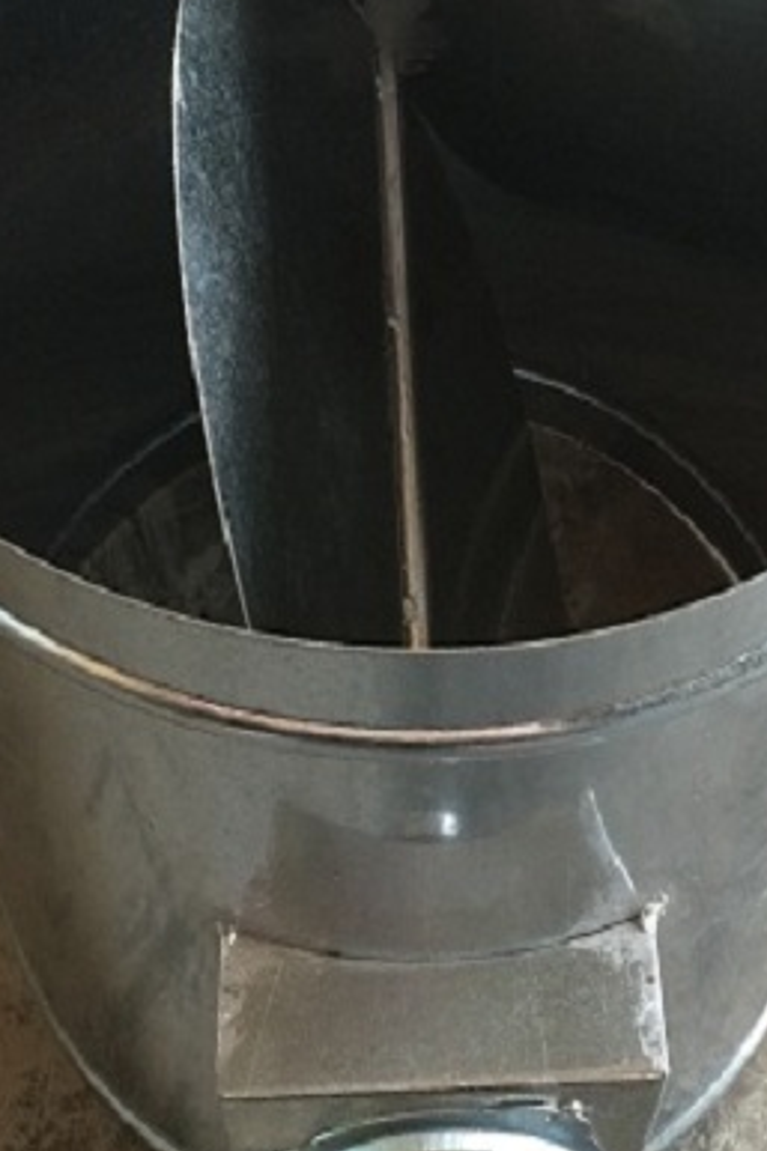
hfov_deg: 27.0
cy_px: 450
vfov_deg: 39.4
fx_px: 1599
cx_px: 406
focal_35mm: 50
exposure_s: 1/10
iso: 100
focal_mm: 4.15
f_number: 2.2
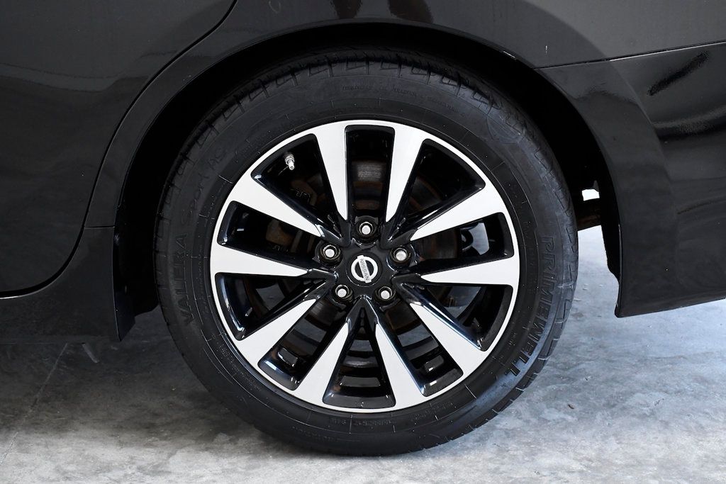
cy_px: 242
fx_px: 1351
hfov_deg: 30.1
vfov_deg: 20.3
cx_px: 363
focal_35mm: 67
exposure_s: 1/250
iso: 2500
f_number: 8
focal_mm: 45
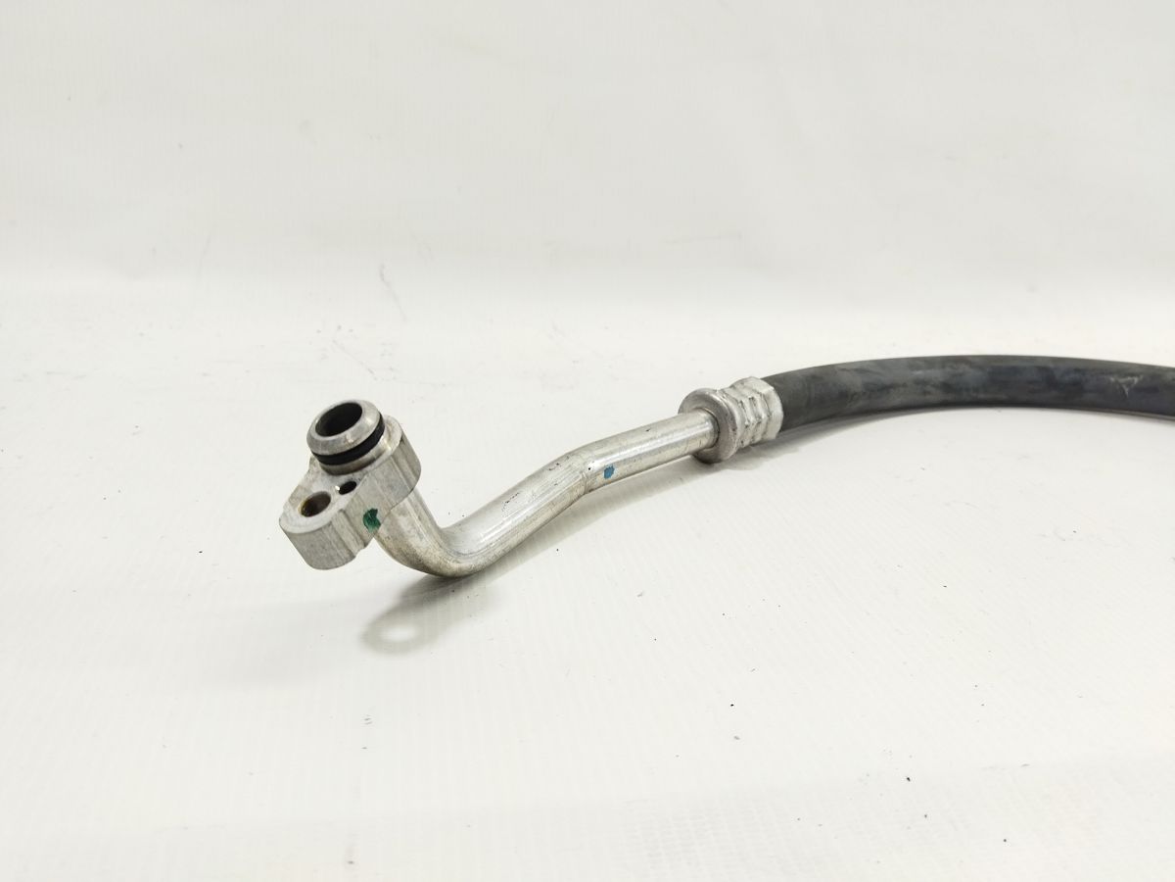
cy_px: 441
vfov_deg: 51.4
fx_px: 916
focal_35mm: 27
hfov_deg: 65.3
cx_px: 588
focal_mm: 4.71
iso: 121
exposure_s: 1/100
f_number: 1.79
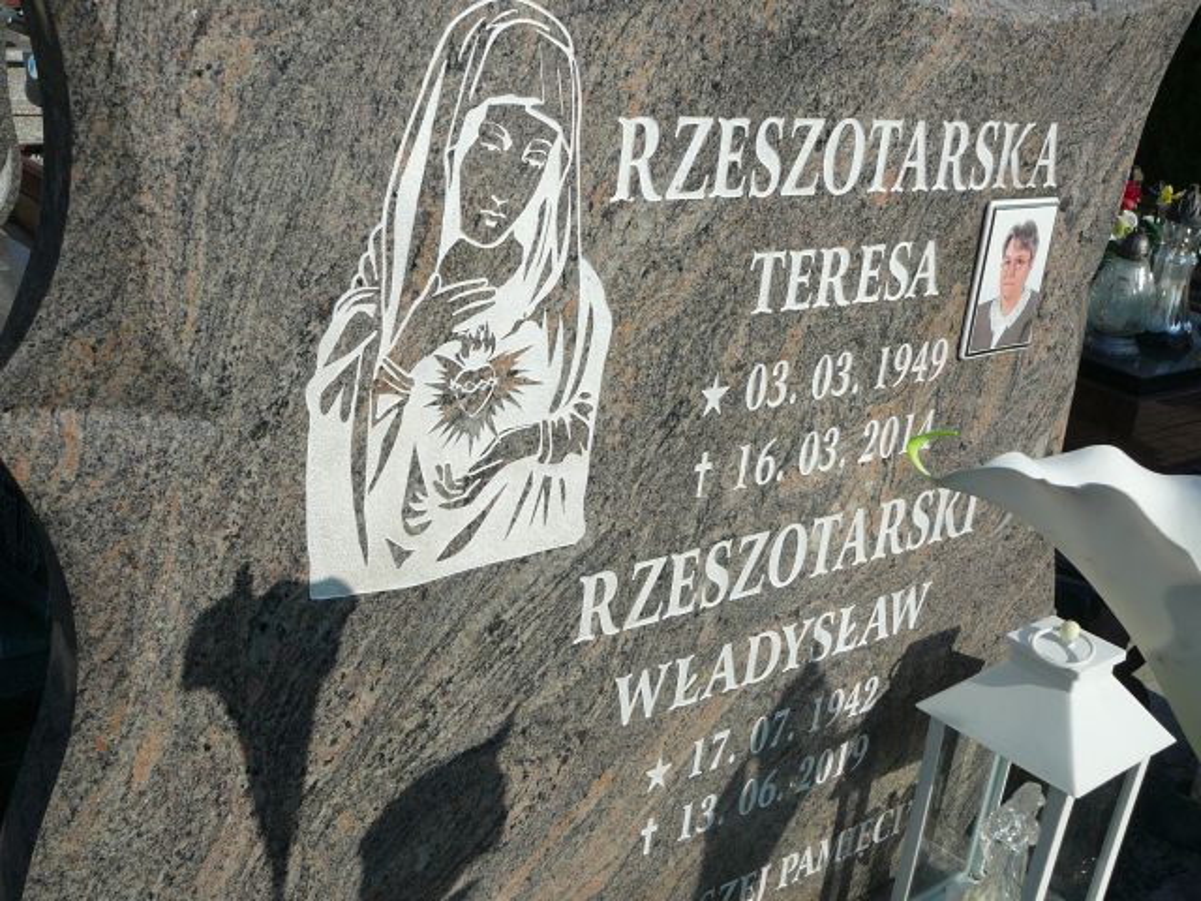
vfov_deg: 35.1
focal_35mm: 41
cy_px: 450
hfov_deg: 45.8
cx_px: 600
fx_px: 1422
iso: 80
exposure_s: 1/640
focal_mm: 6.1
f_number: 5
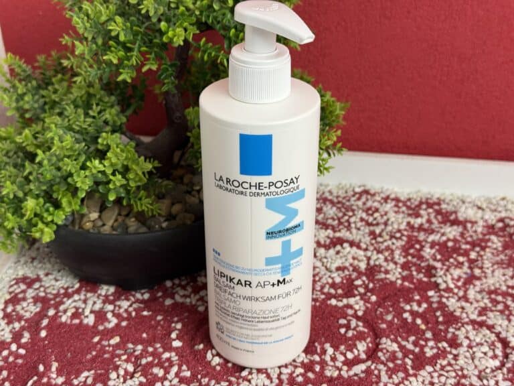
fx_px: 713
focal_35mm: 48
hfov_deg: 39.7
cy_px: 193
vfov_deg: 30.3
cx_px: 257
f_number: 1.78
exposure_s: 1/50
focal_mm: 6.76
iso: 64
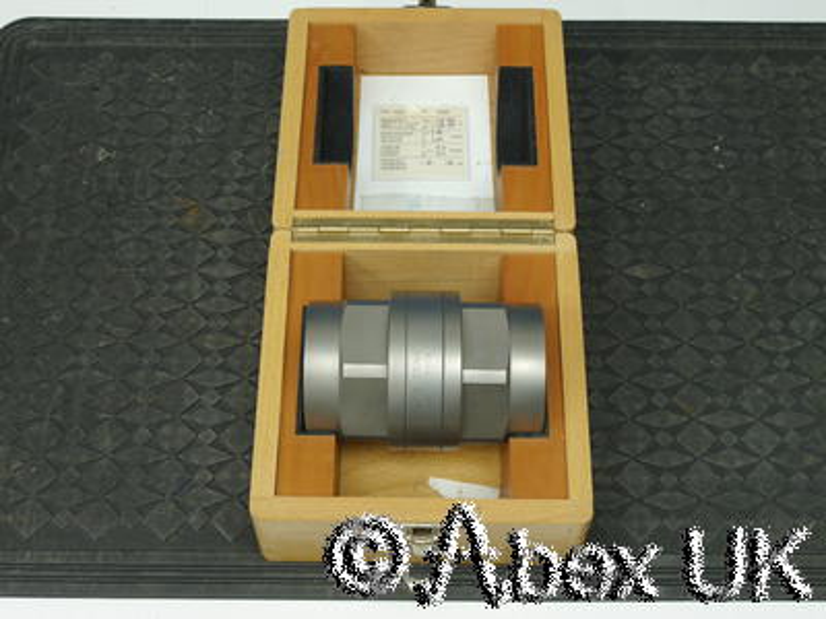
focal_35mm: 56
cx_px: 413
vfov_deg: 26.1
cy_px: 310
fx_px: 1336
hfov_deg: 34.3
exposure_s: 1/5
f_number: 8
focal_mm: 28
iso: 400
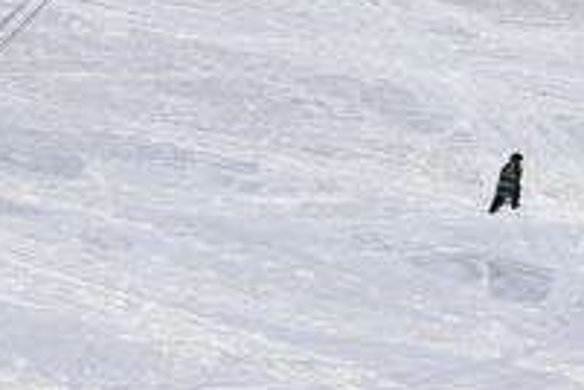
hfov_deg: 13.1
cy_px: -428
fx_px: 2530
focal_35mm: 156
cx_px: 462
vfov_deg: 8.3
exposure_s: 1/250
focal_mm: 24
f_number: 9
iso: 100
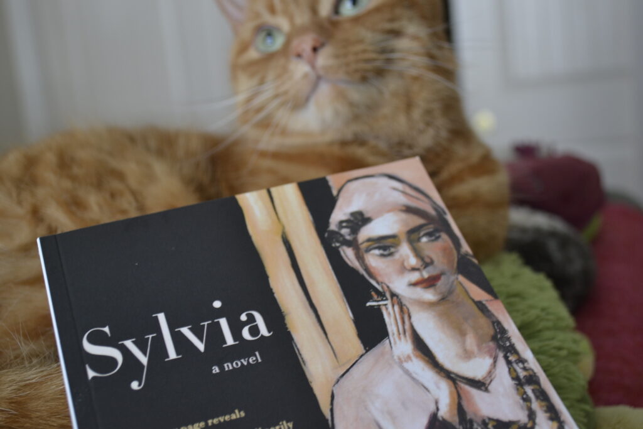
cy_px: 214
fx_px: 857
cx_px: 322
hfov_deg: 41.1
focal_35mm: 48
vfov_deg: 28.1
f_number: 4.8
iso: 400
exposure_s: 1/5
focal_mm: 32
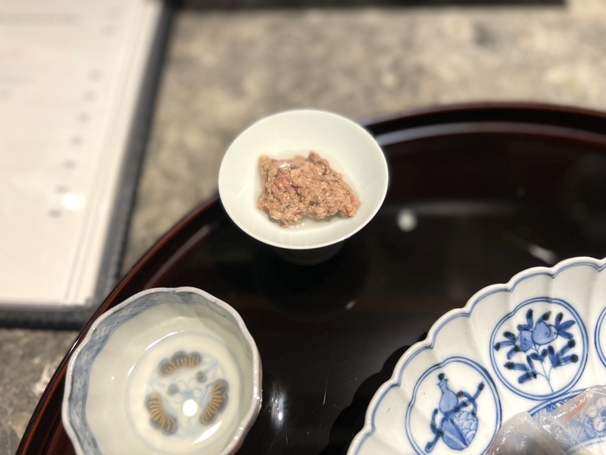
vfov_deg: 53.1
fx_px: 455
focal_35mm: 26
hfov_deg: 67.3
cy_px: 228
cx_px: 303
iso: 64
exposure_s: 1/50
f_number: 1.5
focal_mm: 5.7
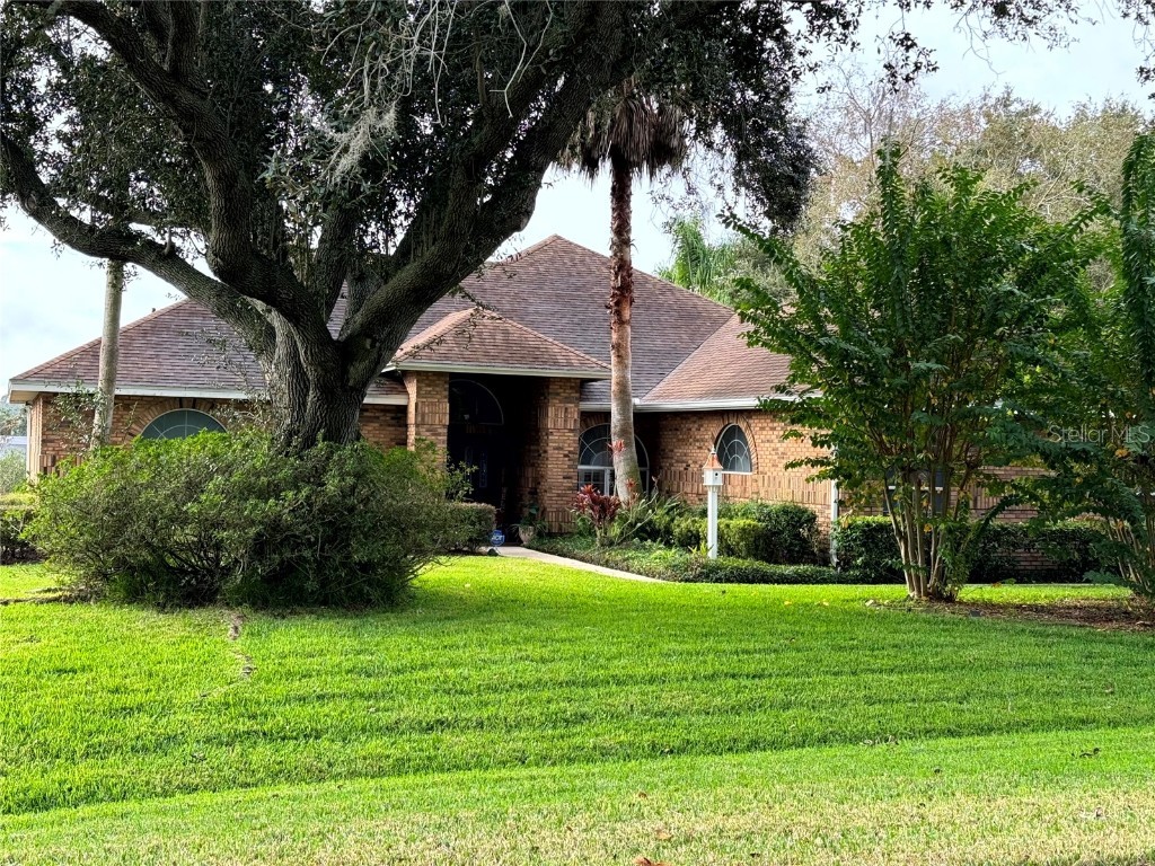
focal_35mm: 48
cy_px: 433
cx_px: 578
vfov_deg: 30.3
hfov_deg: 39.7
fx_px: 1602
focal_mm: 6.86
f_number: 1.78
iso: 64
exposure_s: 1/269
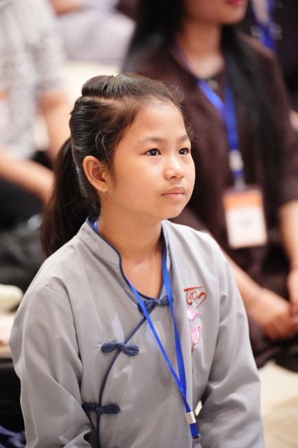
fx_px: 1863
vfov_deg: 13.7
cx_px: 149
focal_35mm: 150
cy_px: 224
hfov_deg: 9.1
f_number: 2.8
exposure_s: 1/400
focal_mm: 150
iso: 20000
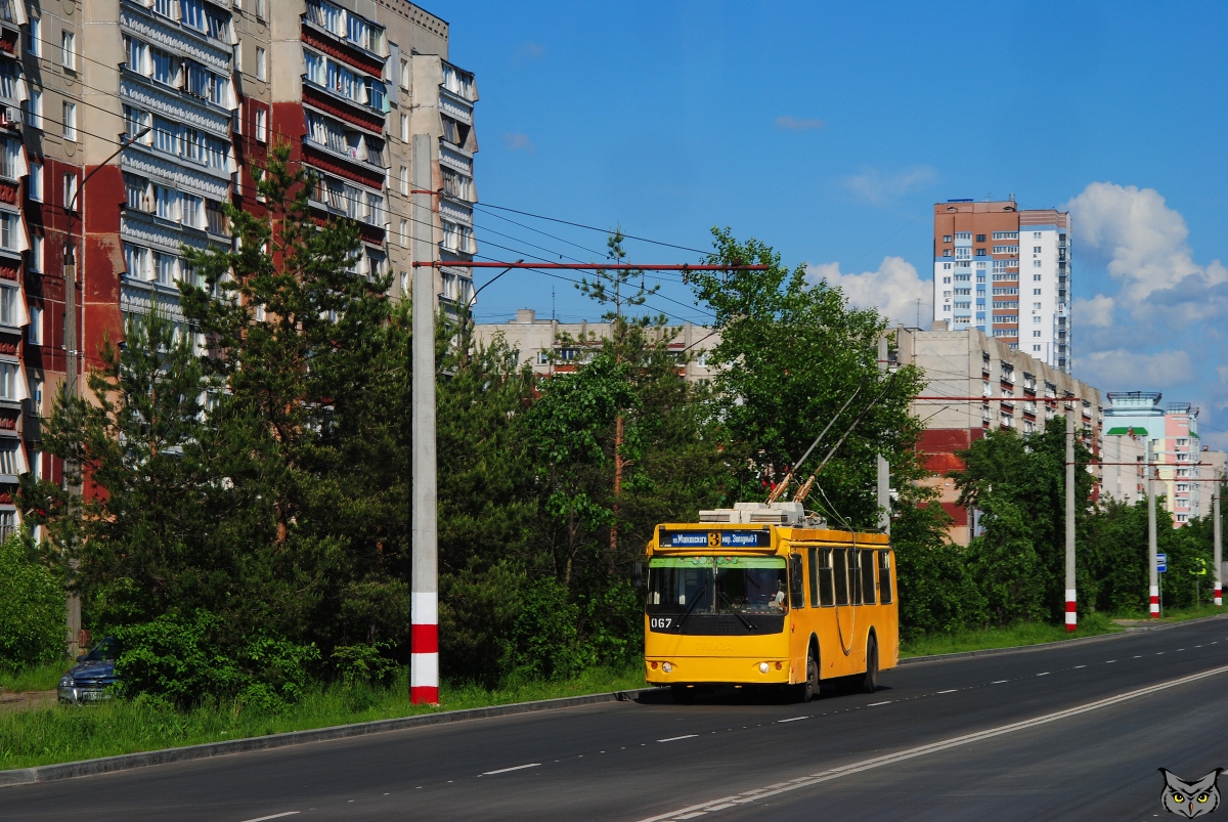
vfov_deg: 13.1
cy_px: 411
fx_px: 3586
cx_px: 614
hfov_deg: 19.4
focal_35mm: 105
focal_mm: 70
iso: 100
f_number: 18
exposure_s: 1/125
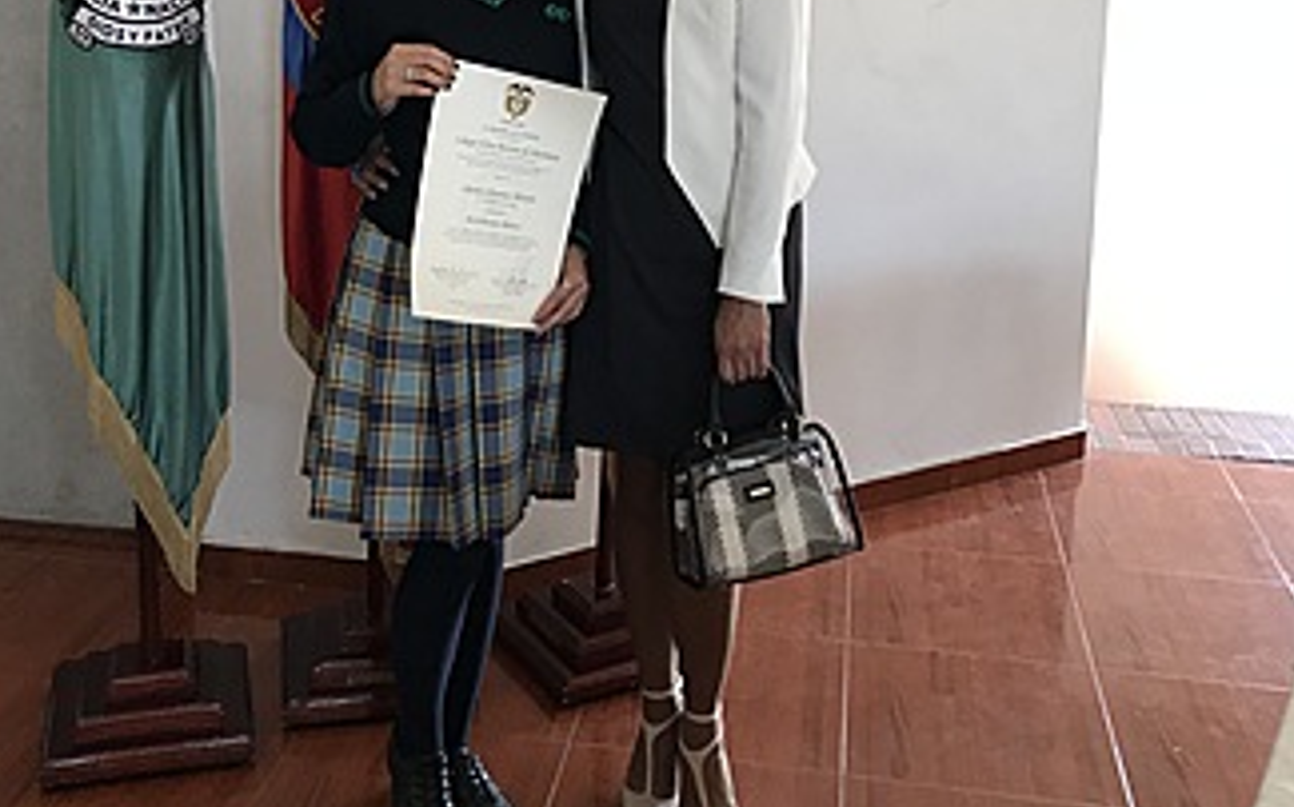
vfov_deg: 28.2
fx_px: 1551
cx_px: 583
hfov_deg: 45.2
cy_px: 104
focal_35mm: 44
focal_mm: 3.99
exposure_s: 1/24
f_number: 1.8
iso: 32
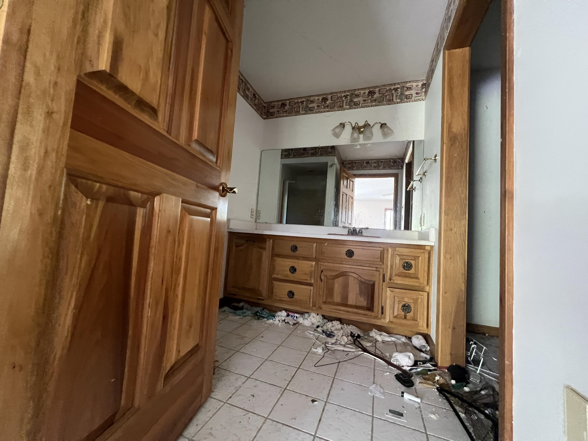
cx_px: 294
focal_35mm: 13
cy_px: 220
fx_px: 221
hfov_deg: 106.2
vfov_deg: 89.9
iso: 640
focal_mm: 1.57
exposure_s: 1/60
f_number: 1.8
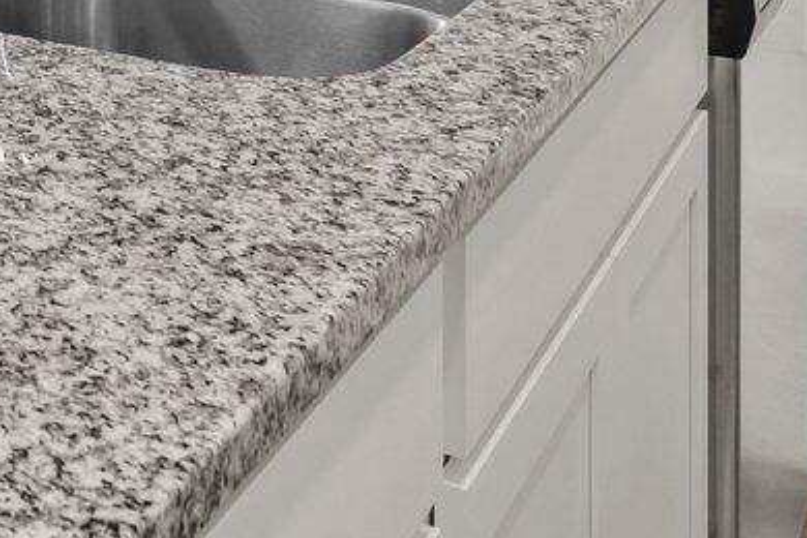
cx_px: -232
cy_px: -529
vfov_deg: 13.8
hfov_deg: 21.9
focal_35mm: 84
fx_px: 1883
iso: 400
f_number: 8
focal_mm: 16
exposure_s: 1/3
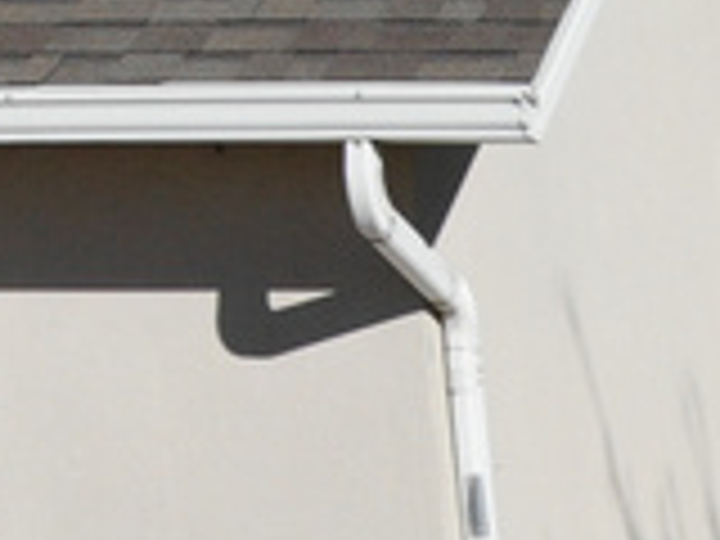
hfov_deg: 11.4
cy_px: 1087
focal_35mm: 154
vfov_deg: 9.1
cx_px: 1521
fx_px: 3203
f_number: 2.8
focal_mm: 4.5
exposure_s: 1/1972
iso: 100
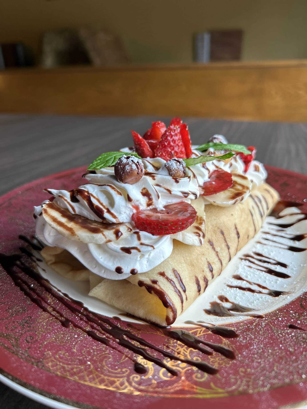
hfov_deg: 53.1
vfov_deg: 67.3
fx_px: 307
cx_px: 154
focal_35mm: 26
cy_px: 204
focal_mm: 5.7
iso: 40
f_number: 1.5
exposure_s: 1/120
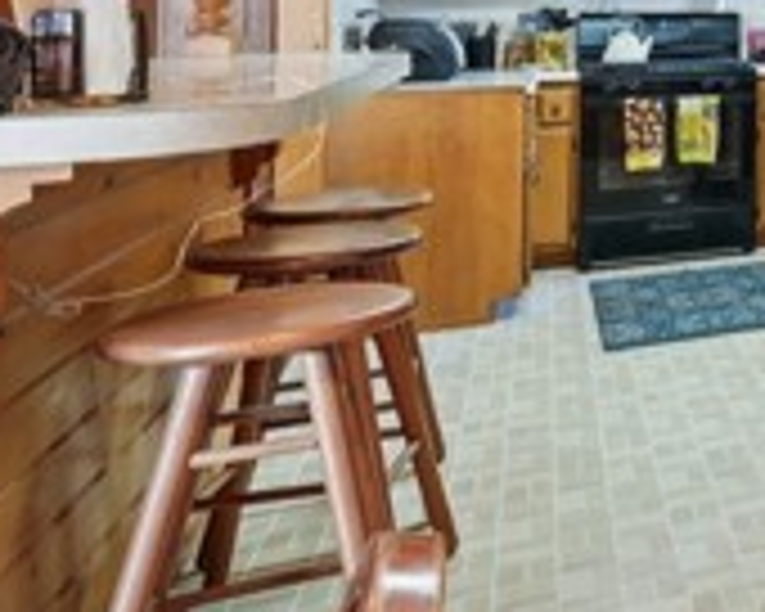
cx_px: 1233
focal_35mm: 46
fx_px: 1041
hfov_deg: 25.6
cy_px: 0
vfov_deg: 30.4
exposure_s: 1/3.33
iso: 400
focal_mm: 13
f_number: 9
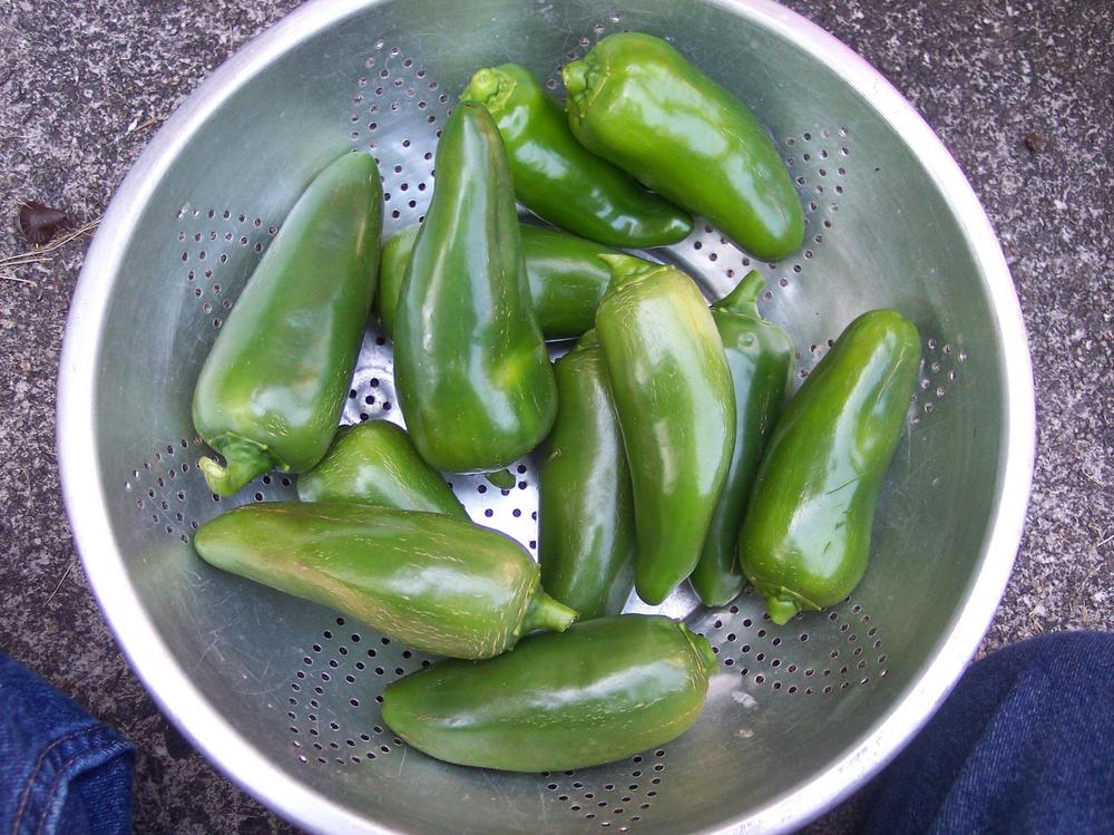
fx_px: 1222
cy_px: 418
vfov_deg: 37.7
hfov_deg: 49.0
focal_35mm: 38
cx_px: 557
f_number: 2.8
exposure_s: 1/90
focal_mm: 8
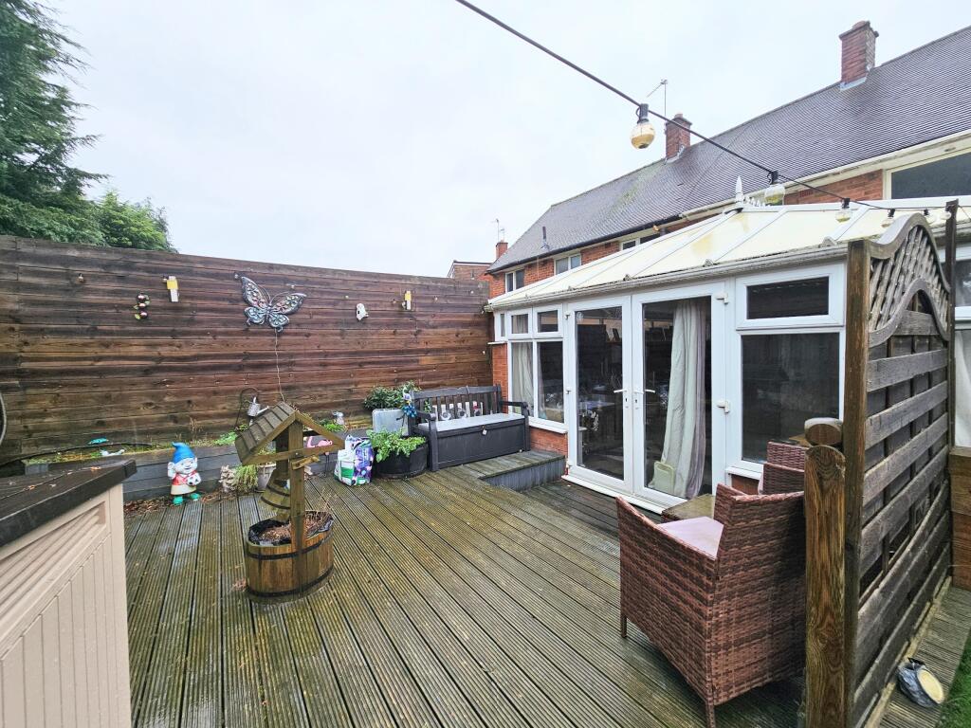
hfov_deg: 106.2
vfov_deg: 89.9
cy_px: 364
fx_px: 365
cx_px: 486
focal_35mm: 13
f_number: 2.2
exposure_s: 1/200
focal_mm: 2.2
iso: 50
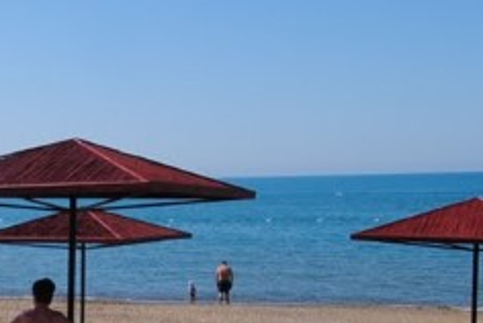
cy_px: 296
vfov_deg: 18.4
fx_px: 981
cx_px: 62
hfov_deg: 26.9
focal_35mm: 73
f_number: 9
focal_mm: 10
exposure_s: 1/320
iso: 100
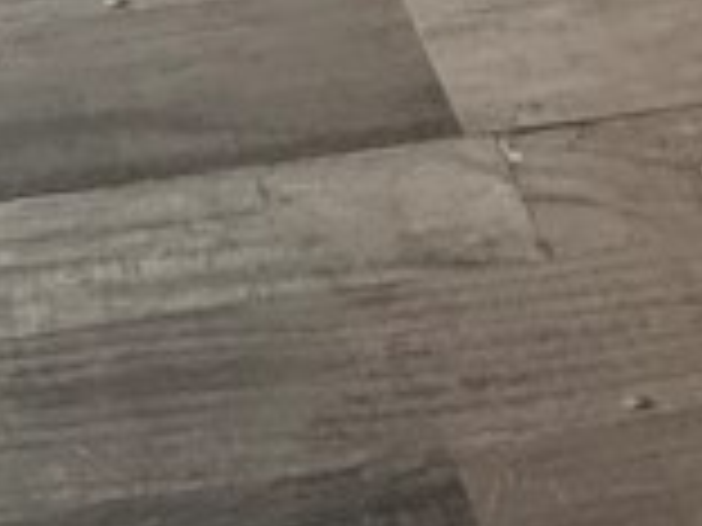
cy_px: -1191
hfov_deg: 19.3
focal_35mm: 92
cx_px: -266
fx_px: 1866
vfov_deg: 10.1
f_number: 2.2
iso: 250
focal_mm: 2.22
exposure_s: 1/60
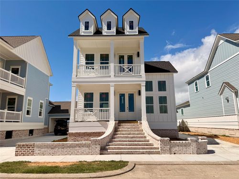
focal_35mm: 24
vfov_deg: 56.8
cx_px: 120
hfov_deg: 71.6
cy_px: 90
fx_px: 166
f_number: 1.78
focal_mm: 6.76
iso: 80
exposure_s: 1/10309
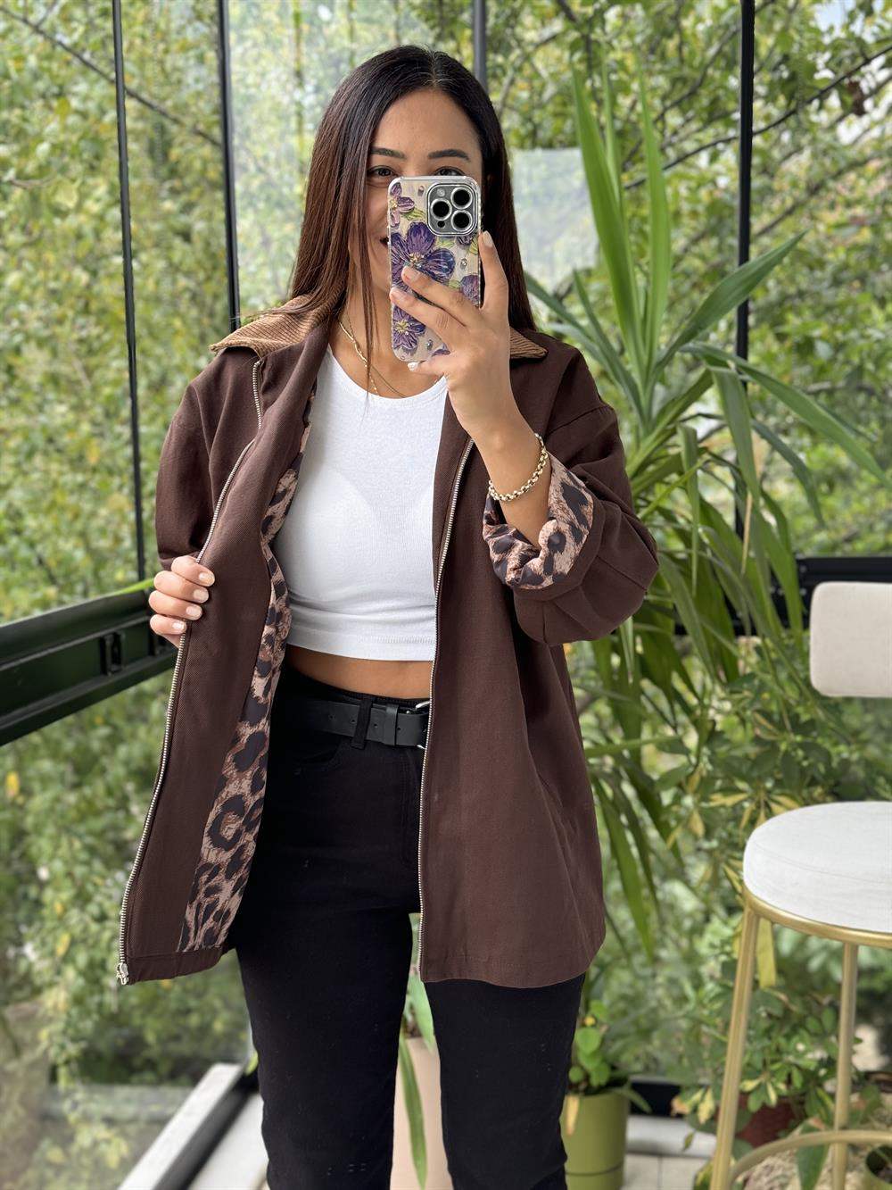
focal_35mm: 48
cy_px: 595
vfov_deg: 39.7
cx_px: 446
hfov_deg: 30.3
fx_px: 1649
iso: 100
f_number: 1.78
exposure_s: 1/105
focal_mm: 6.76
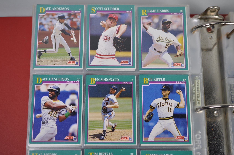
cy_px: 78
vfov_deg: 22.6
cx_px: 117
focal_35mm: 60
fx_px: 390
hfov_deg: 33.4
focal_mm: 40
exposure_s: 1/60
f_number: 4
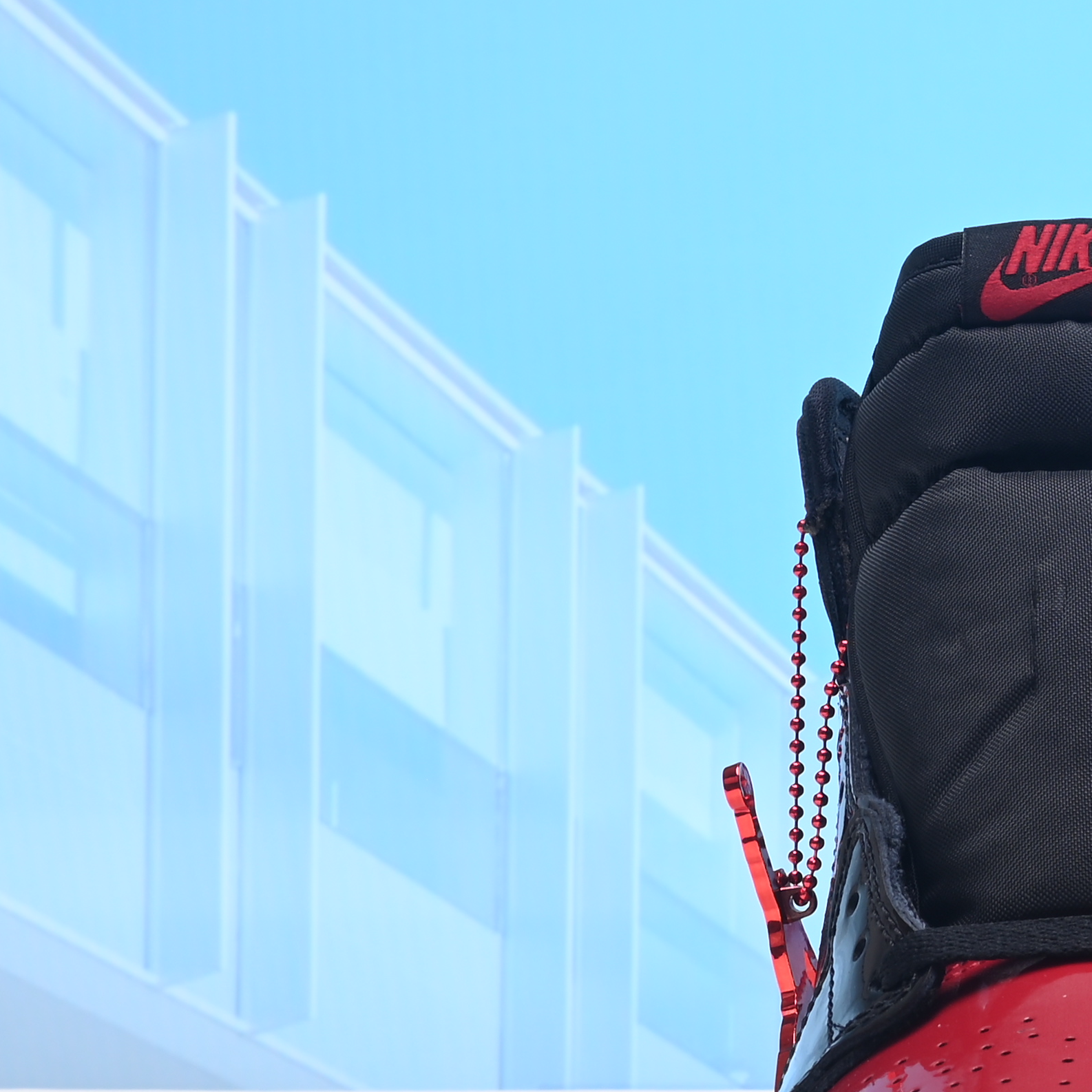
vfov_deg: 13.5
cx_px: 1398
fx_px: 4604
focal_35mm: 129
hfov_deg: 13.1
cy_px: 451
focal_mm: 40
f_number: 16
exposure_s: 1/2
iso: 100
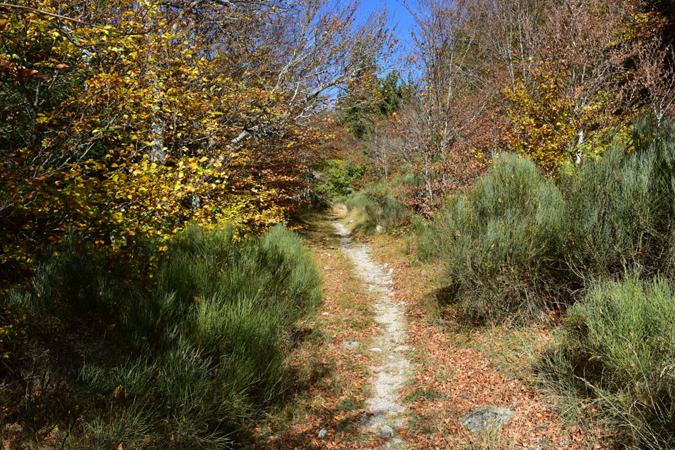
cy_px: 225
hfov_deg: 67.4
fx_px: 506
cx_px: 338
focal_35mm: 27
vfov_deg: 47.9
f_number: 13
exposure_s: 1/400
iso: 400
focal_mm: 18
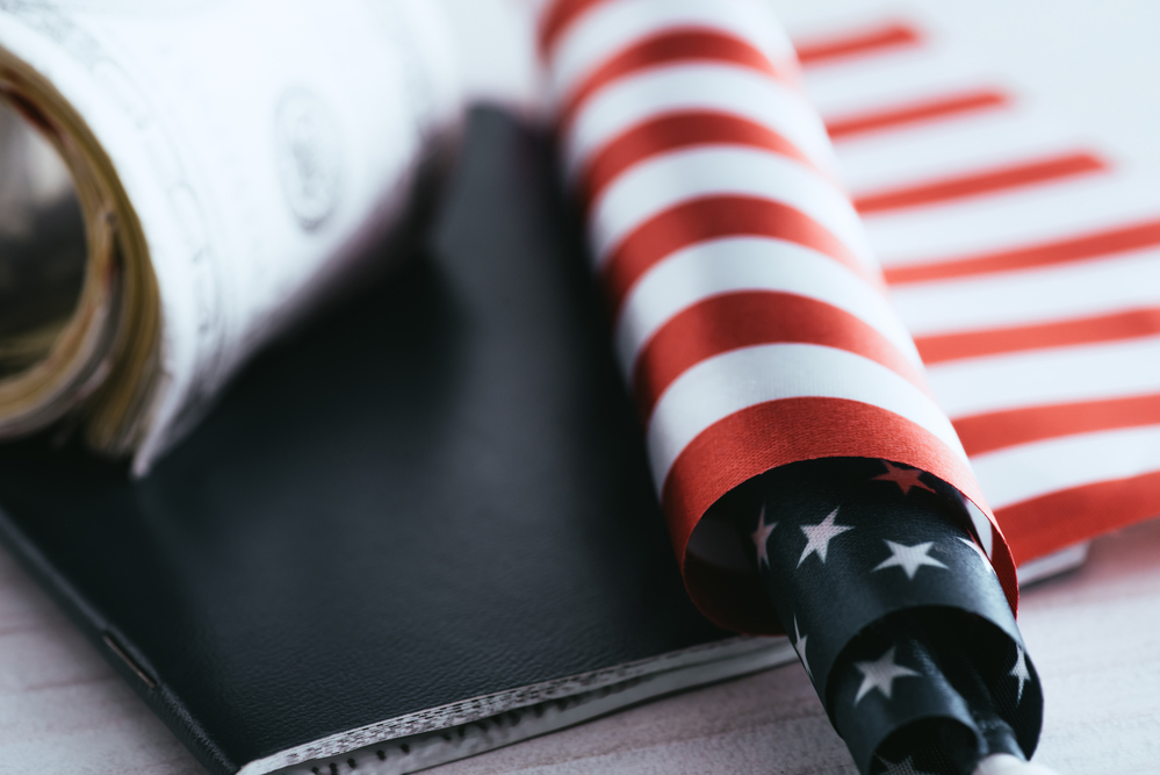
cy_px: 388
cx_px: 580
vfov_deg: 13.1
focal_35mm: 105
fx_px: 3385
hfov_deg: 19.4
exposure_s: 1/200
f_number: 11
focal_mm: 105
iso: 320
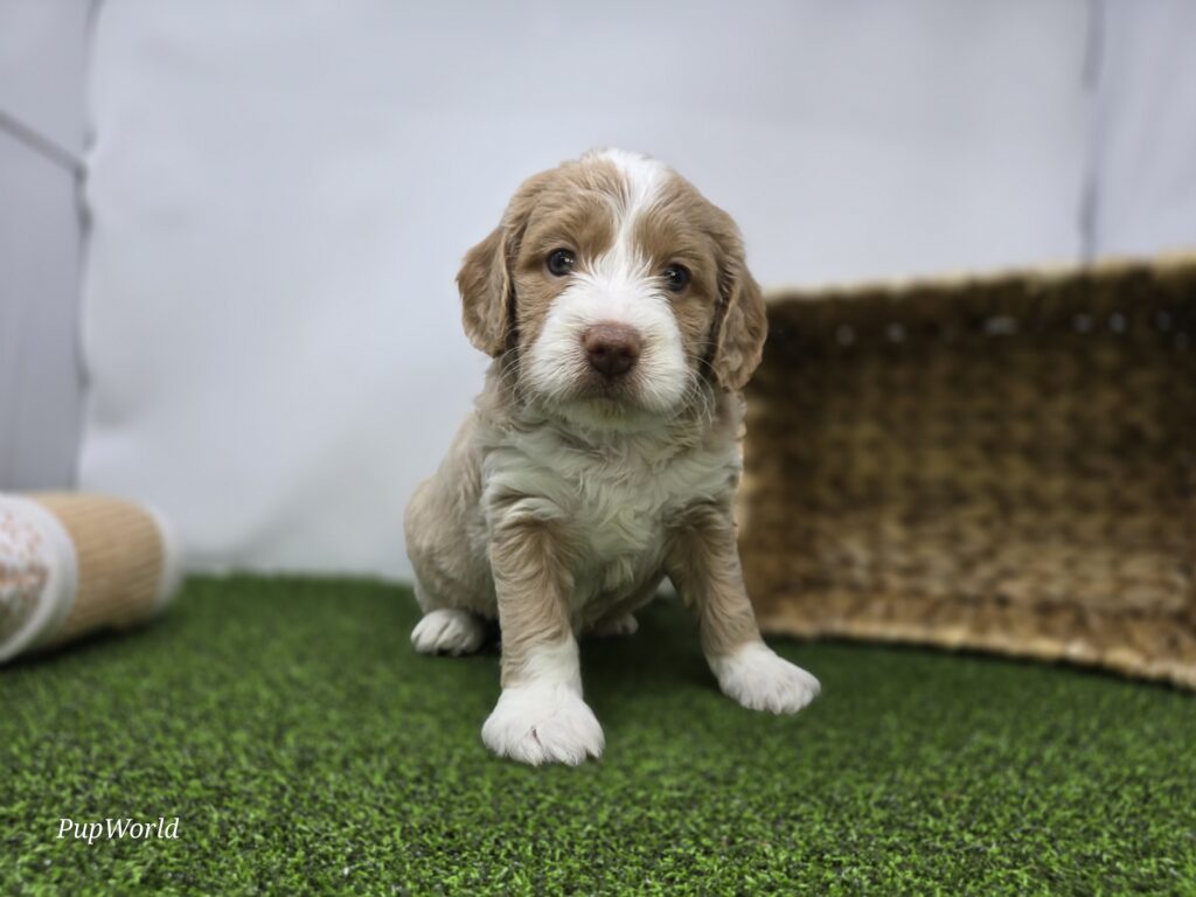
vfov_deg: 58.9
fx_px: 795
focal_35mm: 23
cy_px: 448
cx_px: 598
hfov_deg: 73.9
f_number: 1.7
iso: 50
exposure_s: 1/120
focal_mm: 6.3
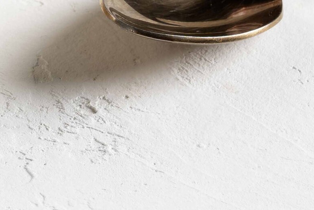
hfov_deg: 4.3
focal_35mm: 474
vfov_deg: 2.9
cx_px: -373
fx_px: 4135
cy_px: -289
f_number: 8
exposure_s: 1/160
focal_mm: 90
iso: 80
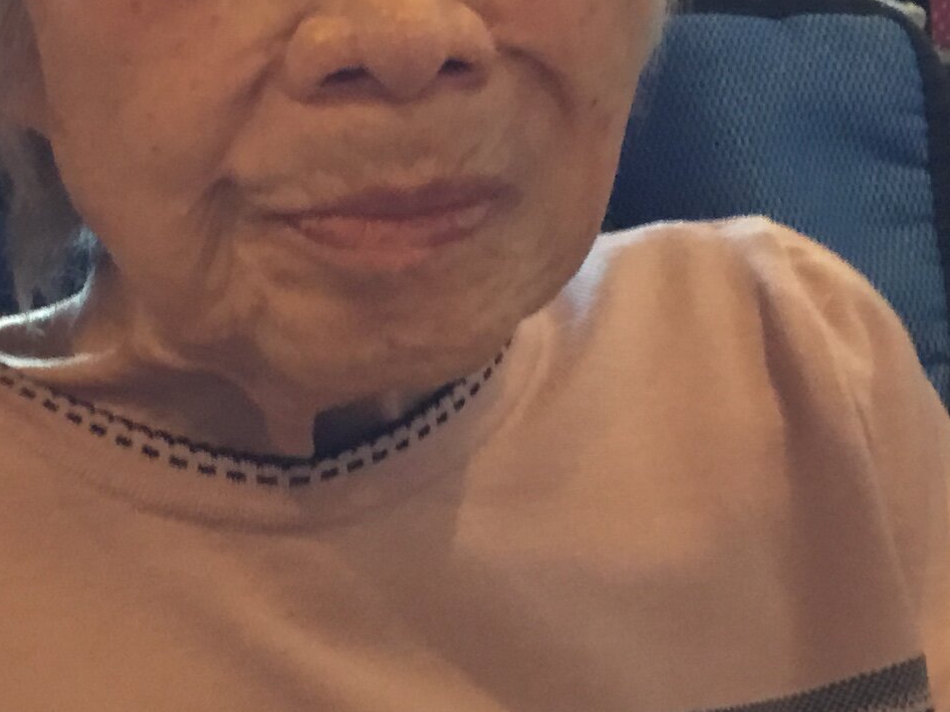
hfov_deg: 18.4
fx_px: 2936
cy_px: 224
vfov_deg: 13.8
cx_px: 396
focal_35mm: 107
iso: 100
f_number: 2.4
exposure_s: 1/30
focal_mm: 3.3
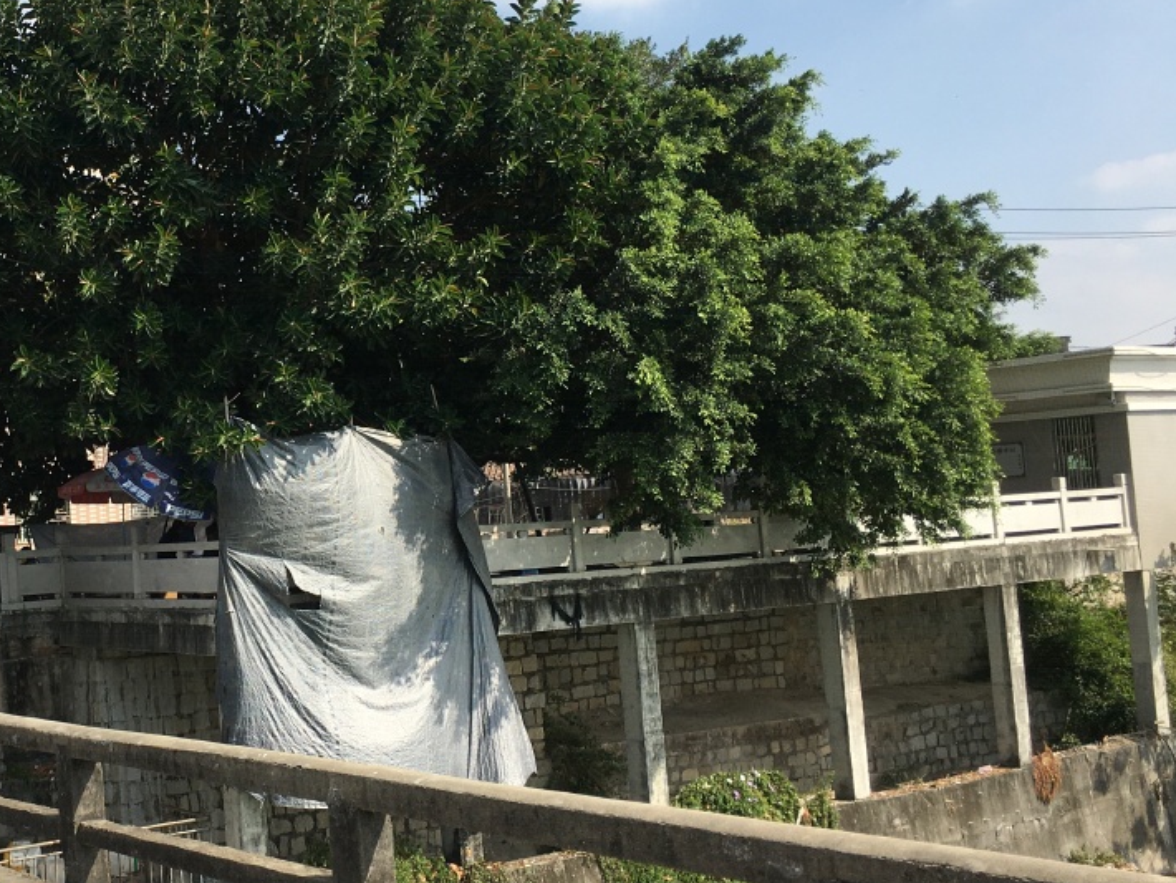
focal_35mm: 49
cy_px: 411
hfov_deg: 37.2
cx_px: 194
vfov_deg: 29.7
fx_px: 1665
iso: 25
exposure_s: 1/1451
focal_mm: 4.15
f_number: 2.2
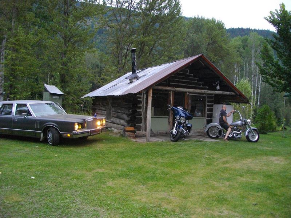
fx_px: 269
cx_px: 146
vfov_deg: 44.2
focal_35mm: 32
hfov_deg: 56.8
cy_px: 109
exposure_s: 1/50
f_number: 2.9
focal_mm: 5.7
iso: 371
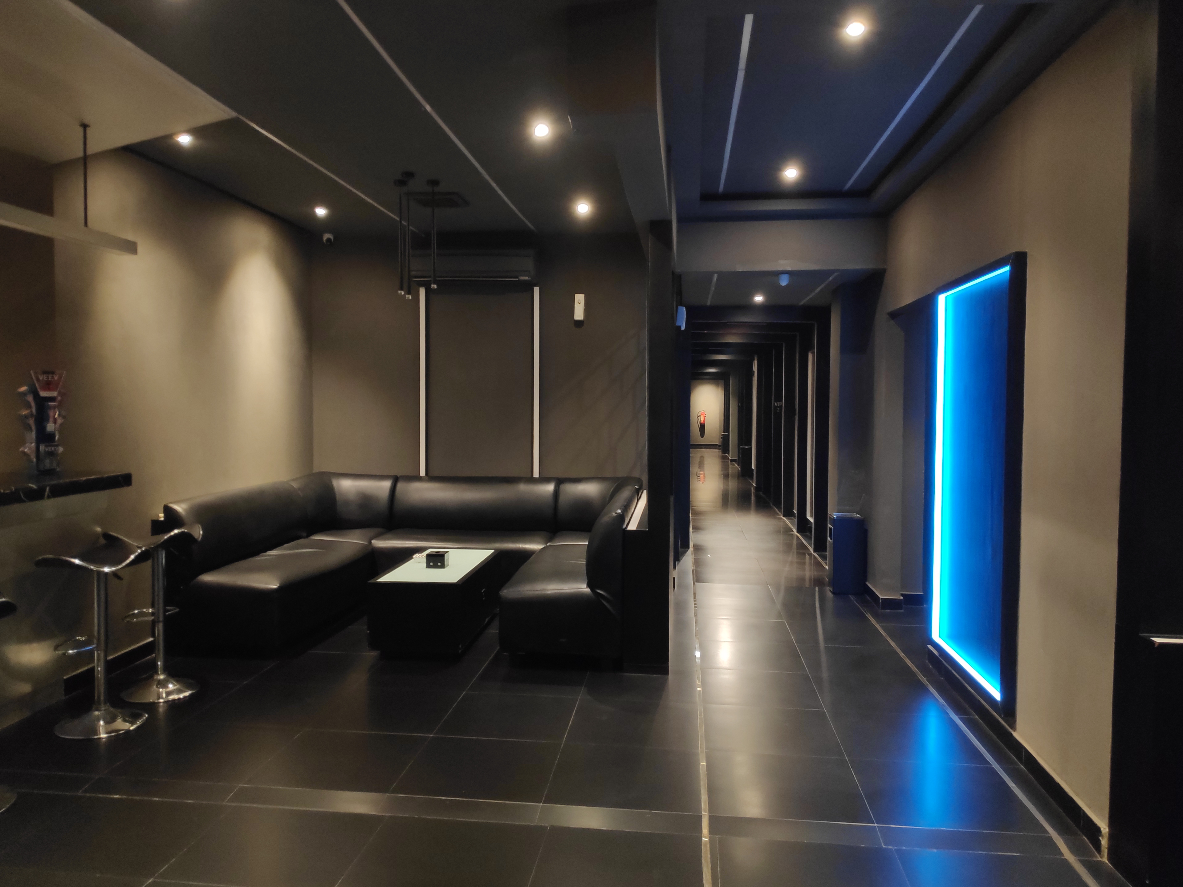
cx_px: 575
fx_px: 718
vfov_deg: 63.4
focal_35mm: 21
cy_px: 431
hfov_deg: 79.0
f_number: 1.9
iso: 624
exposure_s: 1/25
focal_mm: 3.94
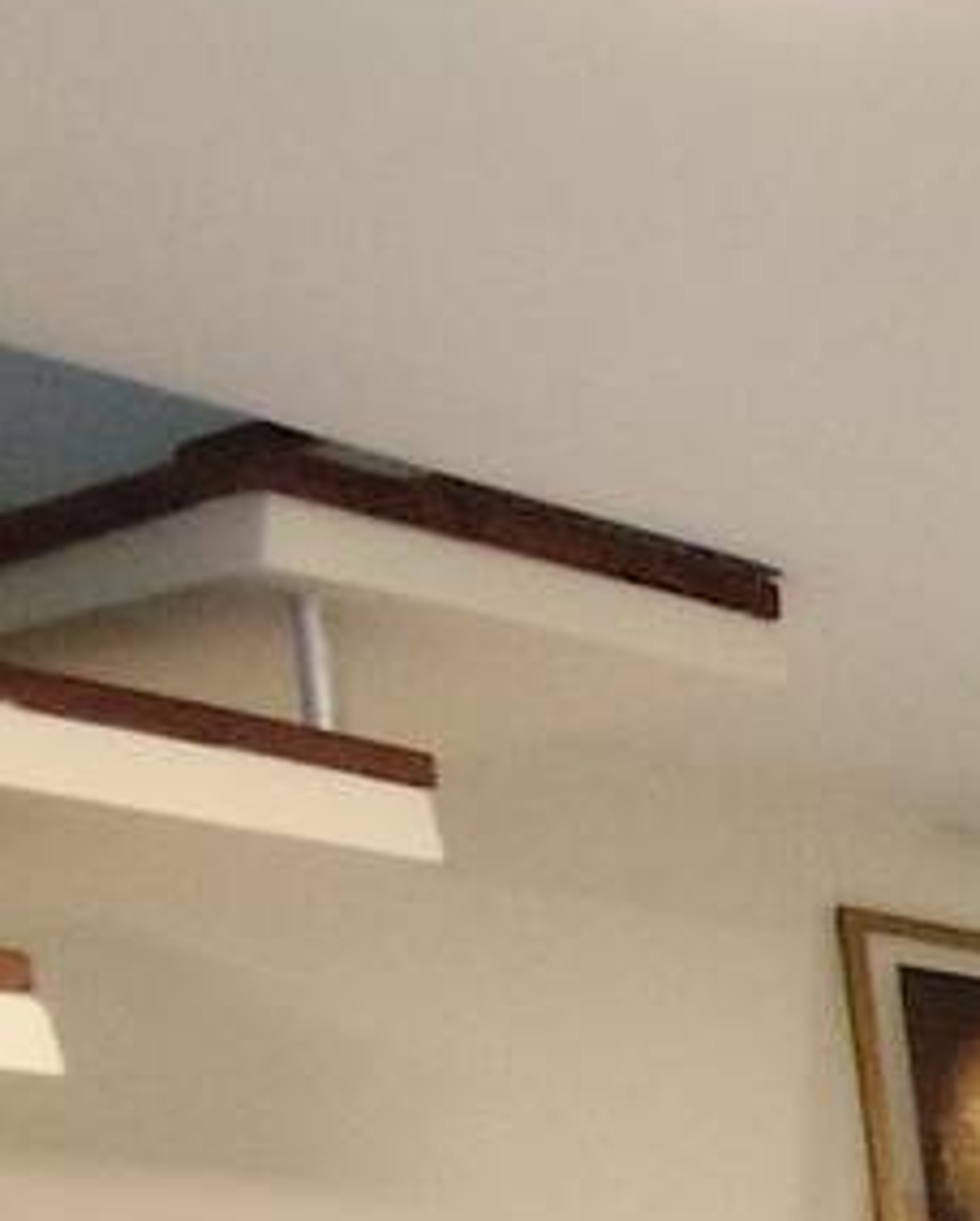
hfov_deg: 11.1
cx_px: 3017
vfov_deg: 20.5
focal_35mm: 79
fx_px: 2858
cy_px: 1849
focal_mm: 1.65
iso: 400
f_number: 2.2
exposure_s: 1/40
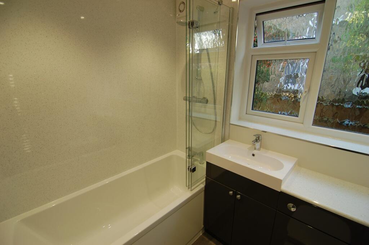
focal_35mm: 16
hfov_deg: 95.0
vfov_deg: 72.0
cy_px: 122
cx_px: 184
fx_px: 169
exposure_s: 1/60
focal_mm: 11
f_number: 4
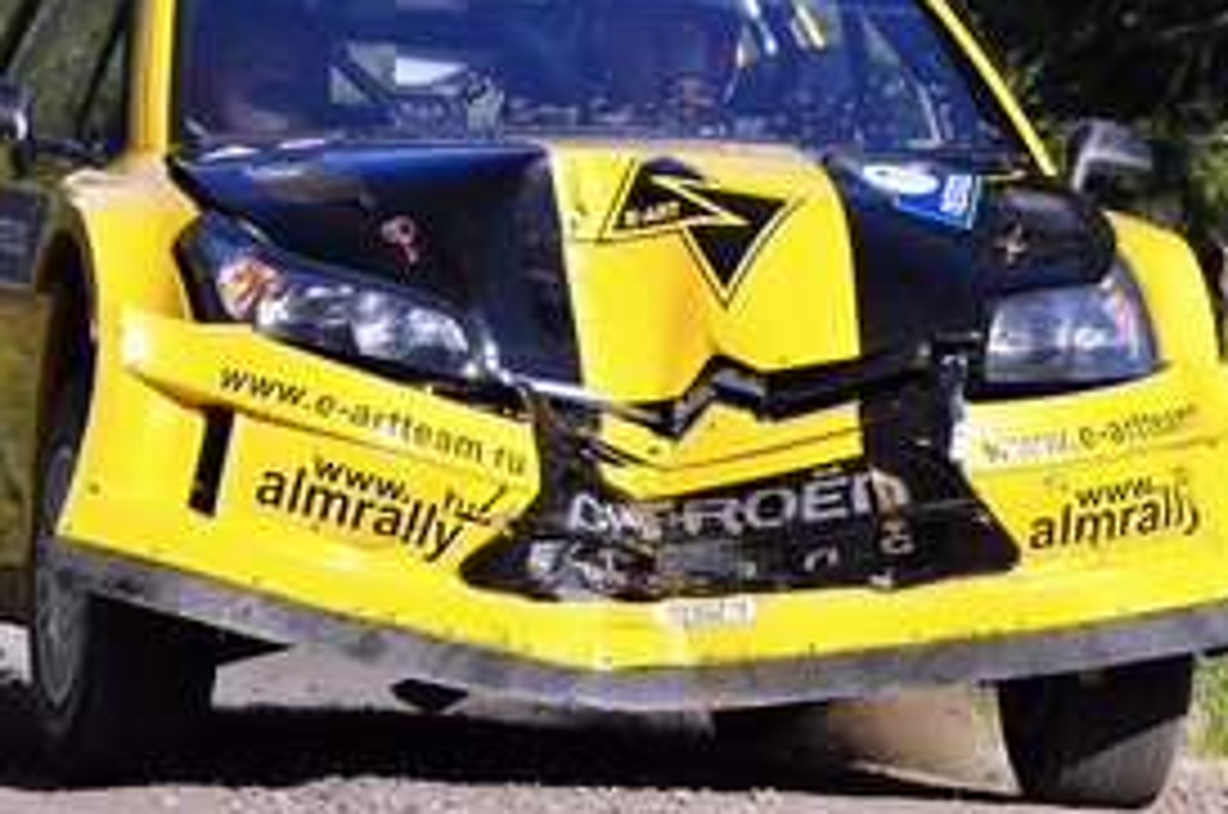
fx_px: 22440
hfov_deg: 3.1
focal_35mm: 659
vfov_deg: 2.1
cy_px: 232
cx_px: 720
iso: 640
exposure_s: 1/500
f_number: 16
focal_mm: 300
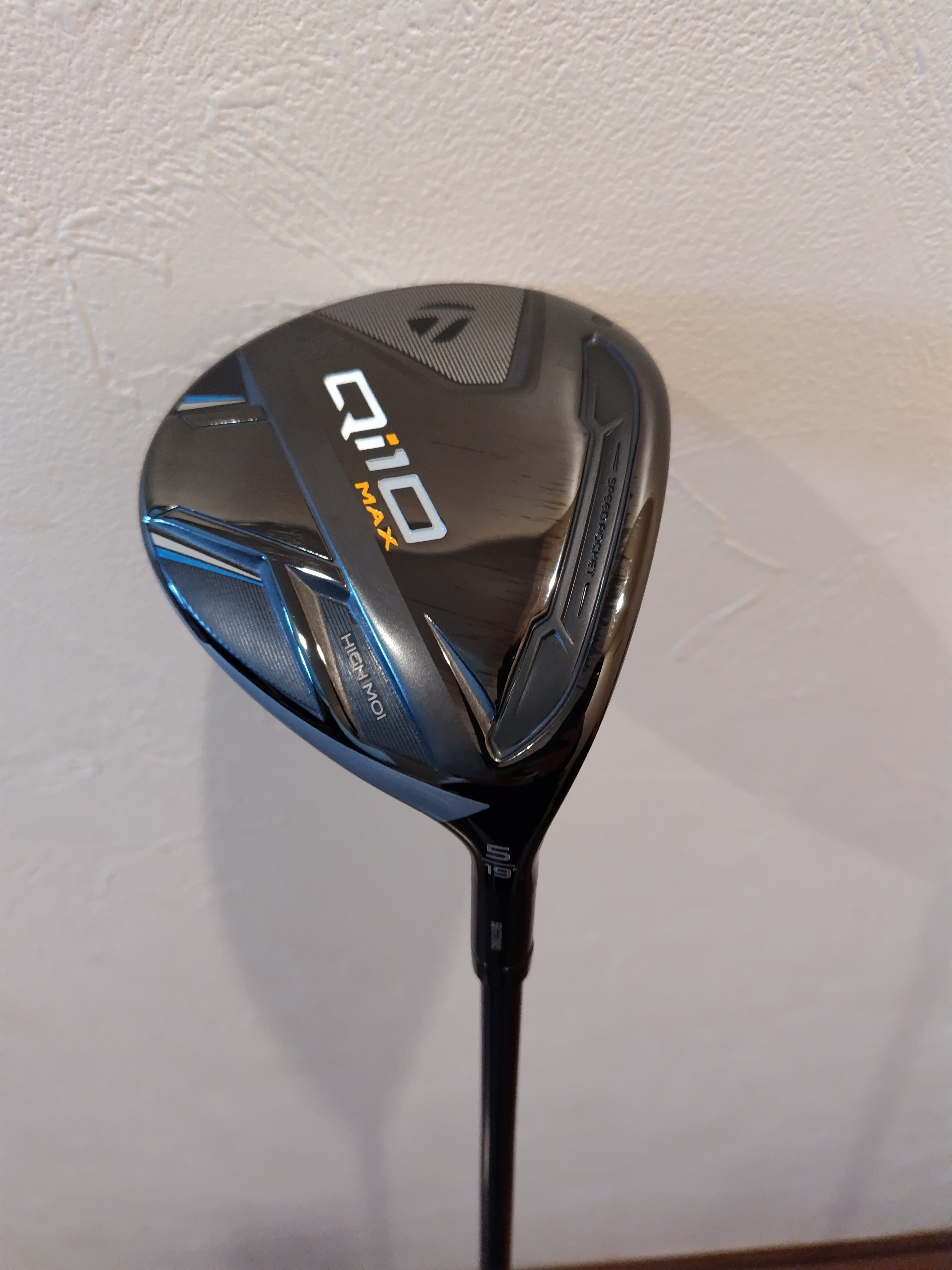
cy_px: 635
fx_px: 843
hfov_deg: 58.9
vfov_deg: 73.9
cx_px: 476
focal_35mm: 23
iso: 566
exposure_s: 1/40
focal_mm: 5.5
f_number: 1.9
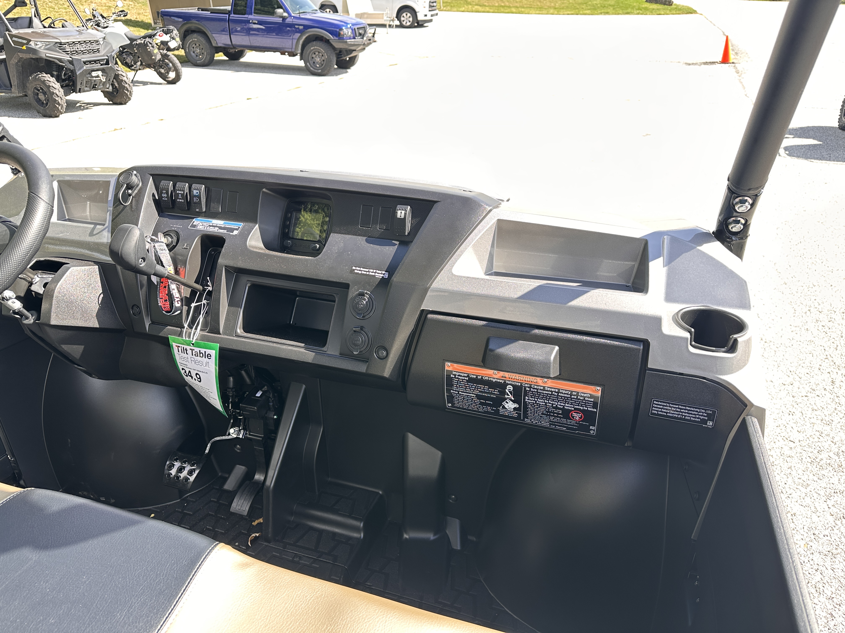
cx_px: 422
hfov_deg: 71.6
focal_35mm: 24
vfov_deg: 56.8
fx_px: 586
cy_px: 316
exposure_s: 1/272
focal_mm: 6.86
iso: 80
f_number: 1.78
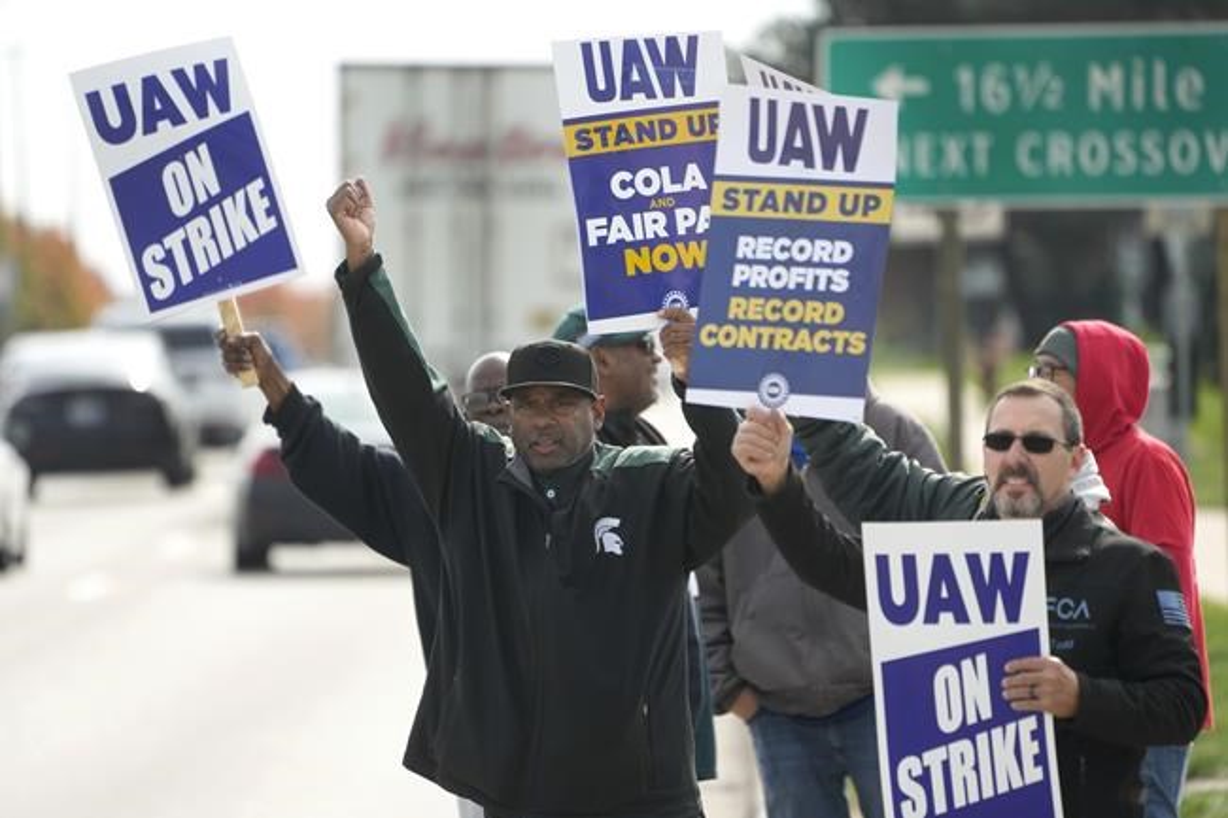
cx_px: 614
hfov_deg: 5.2
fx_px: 13640
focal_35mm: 400
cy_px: 409
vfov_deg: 3.4
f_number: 5.6
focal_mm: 400
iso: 640
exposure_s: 1/1600
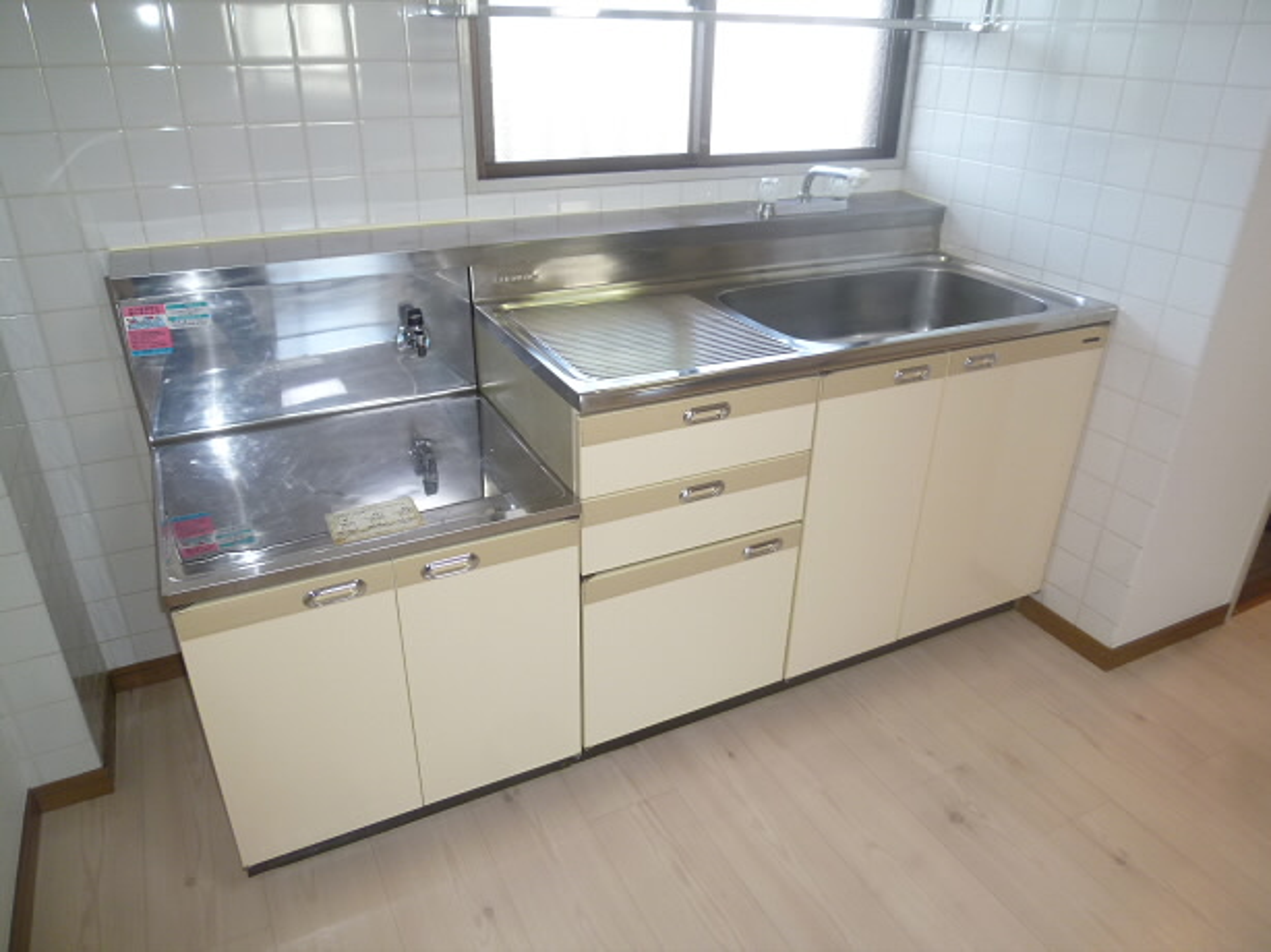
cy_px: 476
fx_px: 881
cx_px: 636
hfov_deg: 71.6
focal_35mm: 24
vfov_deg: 56.8
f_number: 2.2
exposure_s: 1/60
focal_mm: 4.3
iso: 100
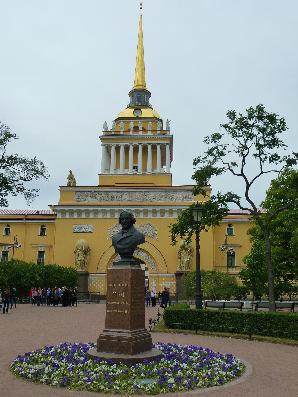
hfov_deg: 44.2
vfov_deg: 56.8
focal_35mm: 32
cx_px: 149
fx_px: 367
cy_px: 198
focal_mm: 5.3
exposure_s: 1/320
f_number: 8
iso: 160
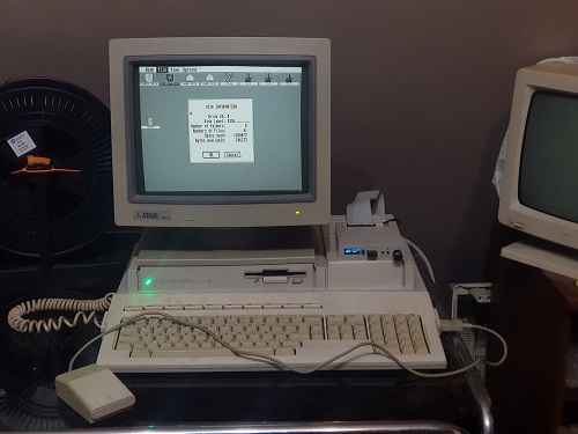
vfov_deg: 28.0
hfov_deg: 36.8
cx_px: 289
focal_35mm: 52
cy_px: 217
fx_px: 868
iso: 200
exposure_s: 1/33
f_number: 2.4
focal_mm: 6
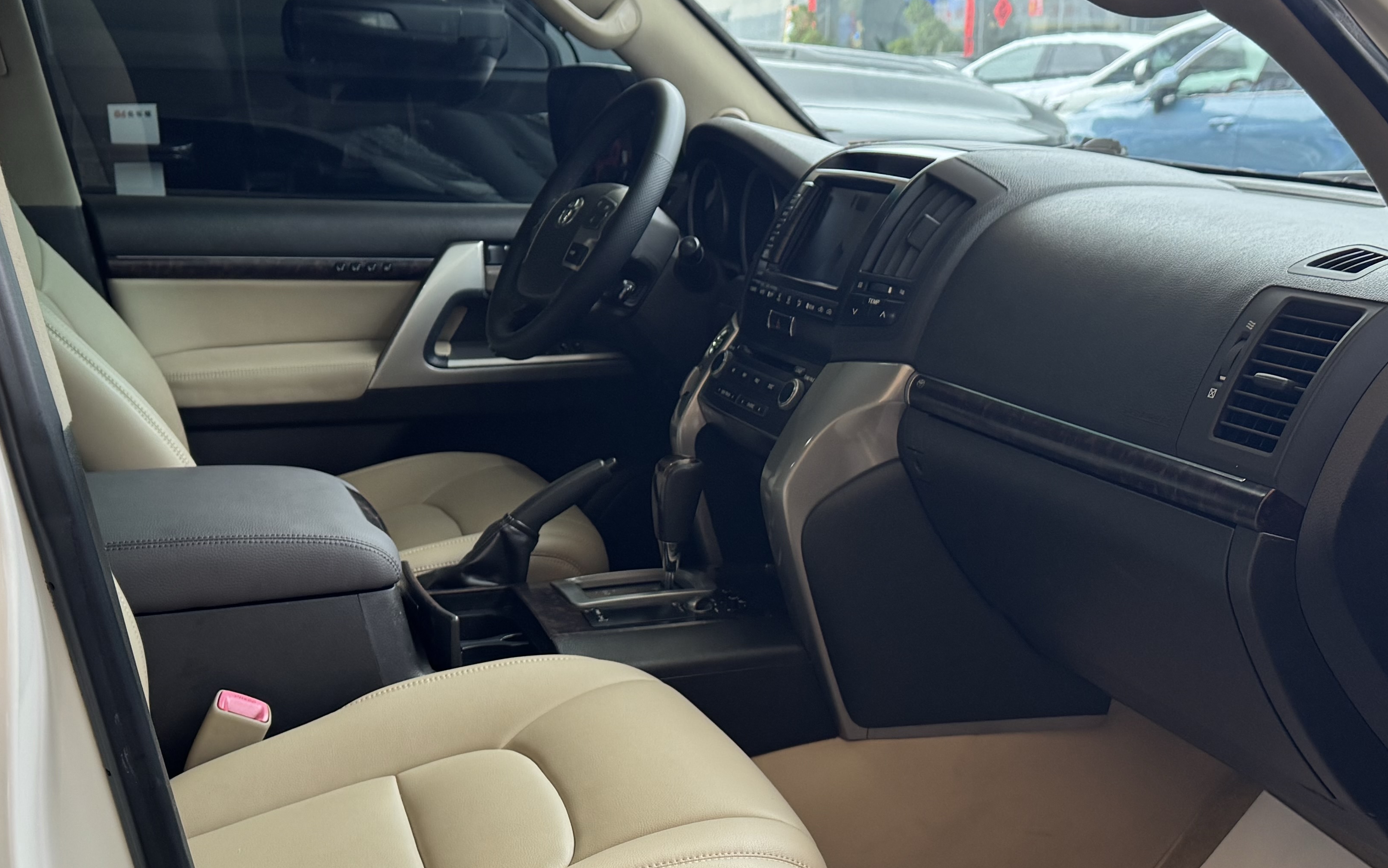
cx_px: 751
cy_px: 519
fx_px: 1702
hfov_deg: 44.3
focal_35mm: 45
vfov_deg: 28.5
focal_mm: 6.76
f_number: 1.78
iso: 160
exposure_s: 1/100
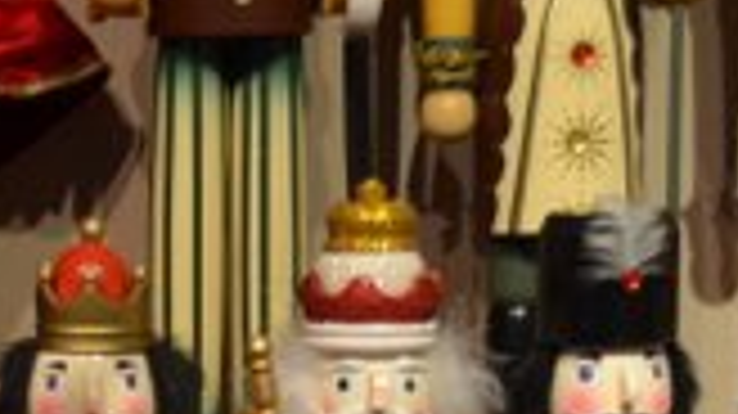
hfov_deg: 13.2
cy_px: 860
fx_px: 3149
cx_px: 18
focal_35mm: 161
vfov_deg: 7.2
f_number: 4.5
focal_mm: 28
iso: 900
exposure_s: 1/30
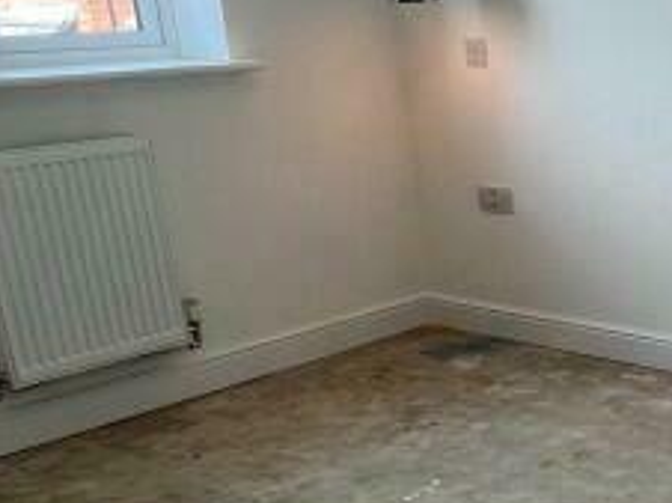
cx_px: 824
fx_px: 1144
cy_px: 402
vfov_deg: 24.4
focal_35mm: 59
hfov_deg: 28.2
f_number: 1.8
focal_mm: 1.57
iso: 32
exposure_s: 1/99
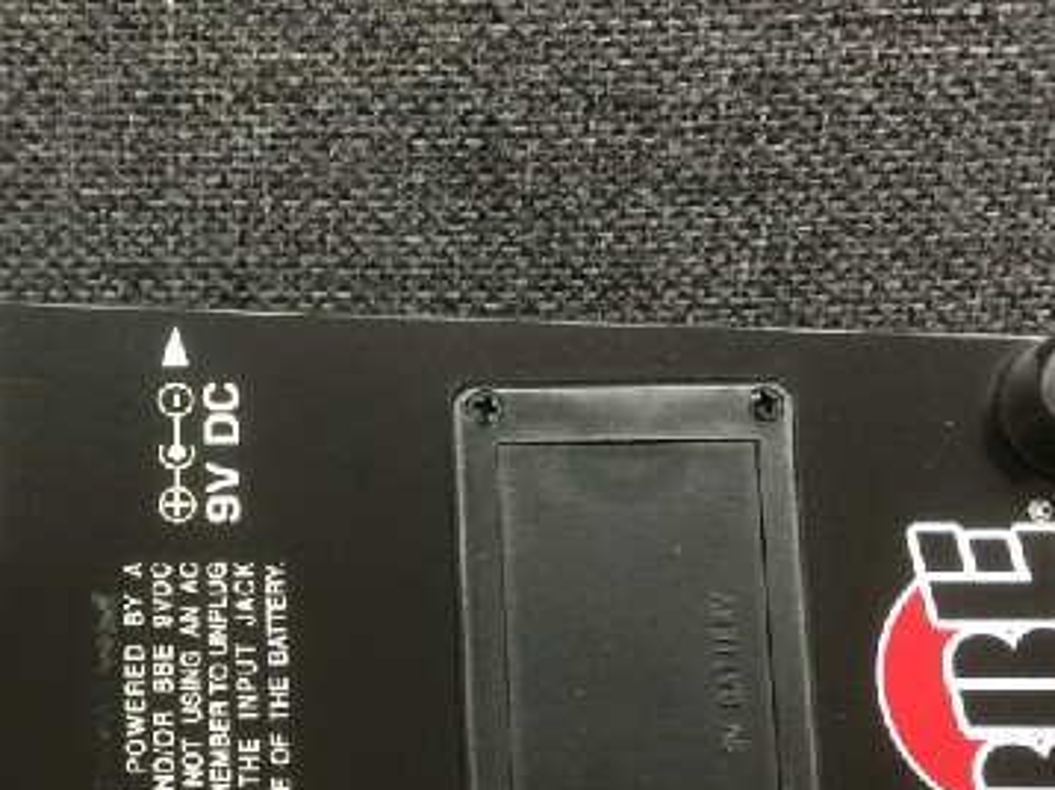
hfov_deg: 25.6
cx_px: 50
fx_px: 2223
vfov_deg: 19.7
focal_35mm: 73
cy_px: 733
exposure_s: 1/30
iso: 100
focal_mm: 4.15
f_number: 2.2
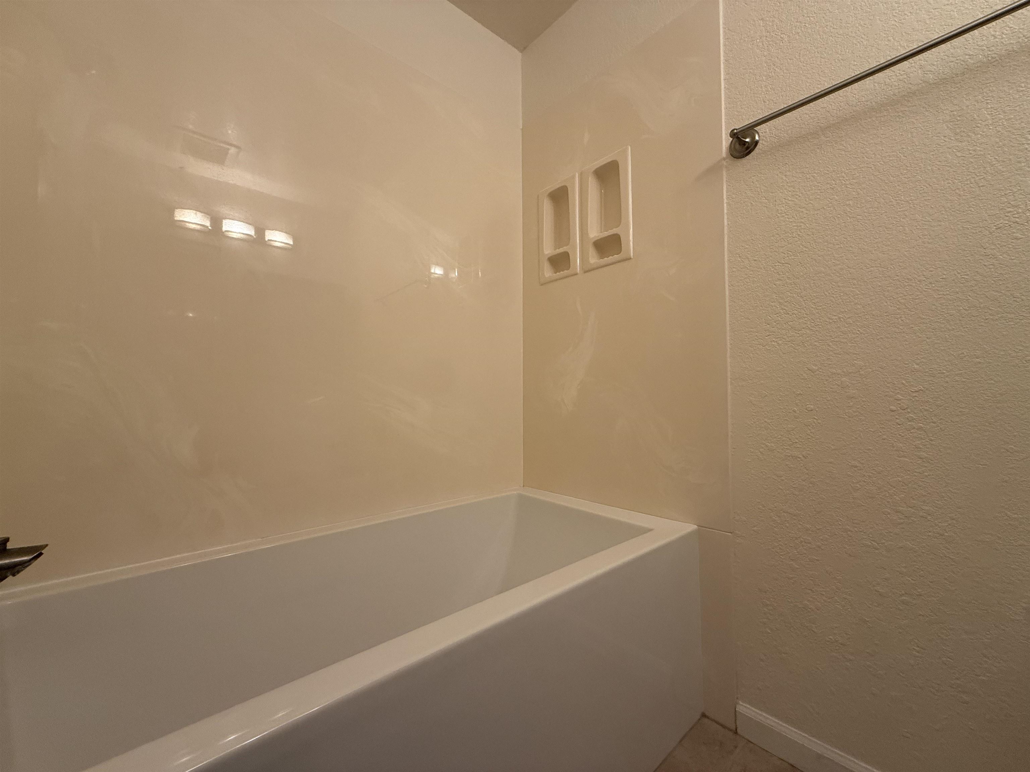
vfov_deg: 85.7
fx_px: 417
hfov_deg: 102.1
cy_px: 386
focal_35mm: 14
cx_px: 515
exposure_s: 1/60
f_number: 2.2
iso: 250
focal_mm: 2.22
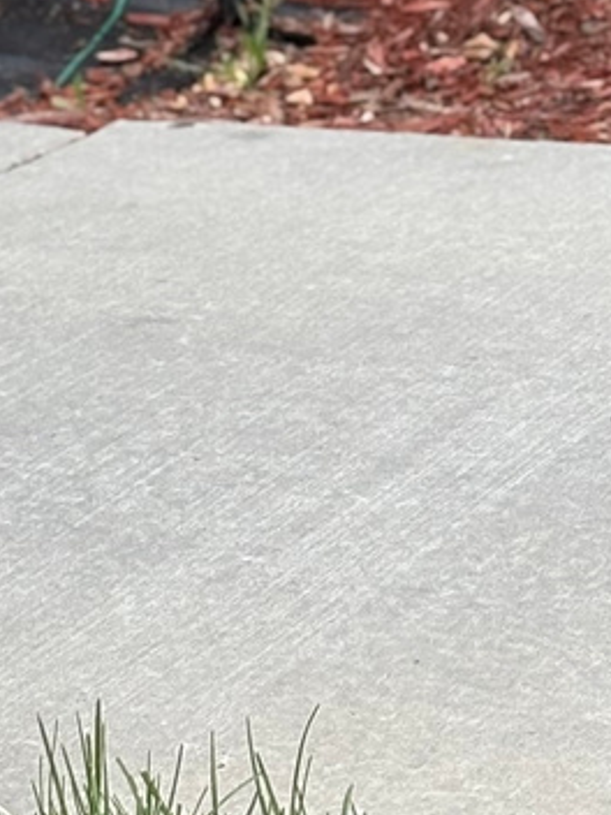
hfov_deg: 6.5
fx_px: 5342
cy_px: -790
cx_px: -322
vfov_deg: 8.3
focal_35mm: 227
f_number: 1.6
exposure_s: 1/1032
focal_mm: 5.96
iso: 50
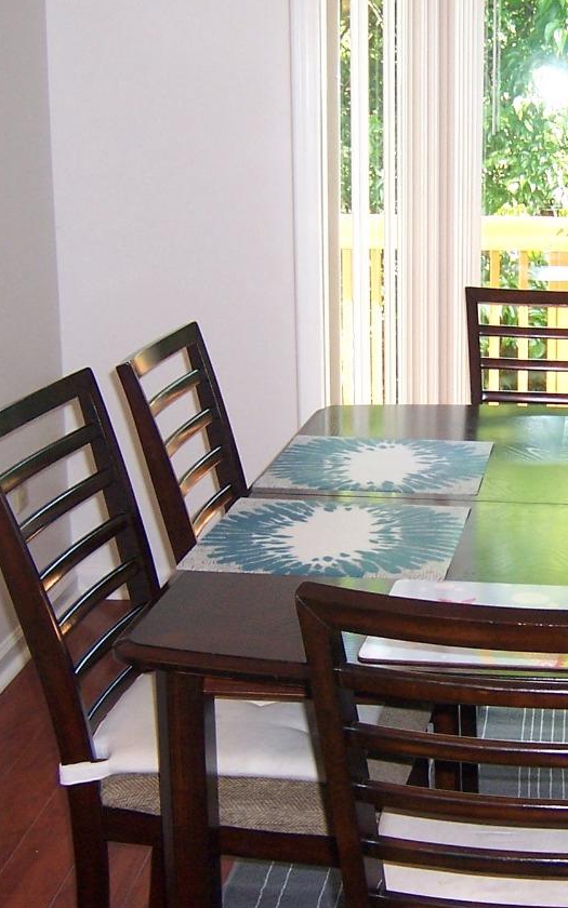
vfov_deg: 34.0
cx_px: 524
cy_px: 475
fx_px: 1486
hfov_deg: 21.1
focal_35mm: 60
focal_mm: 5.5
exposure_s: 1/60
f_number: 2.8
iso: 140
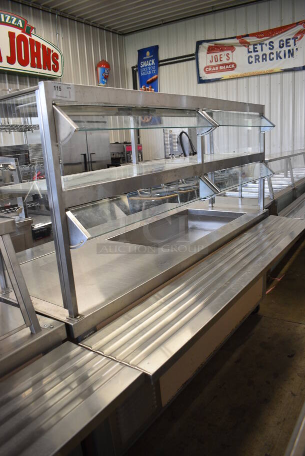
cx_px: 152
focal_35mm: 27
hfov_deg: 48.0
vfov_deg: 67.3
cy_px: 228
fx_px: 343
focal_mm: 18
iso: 900
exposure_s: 1/125
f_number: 3.5
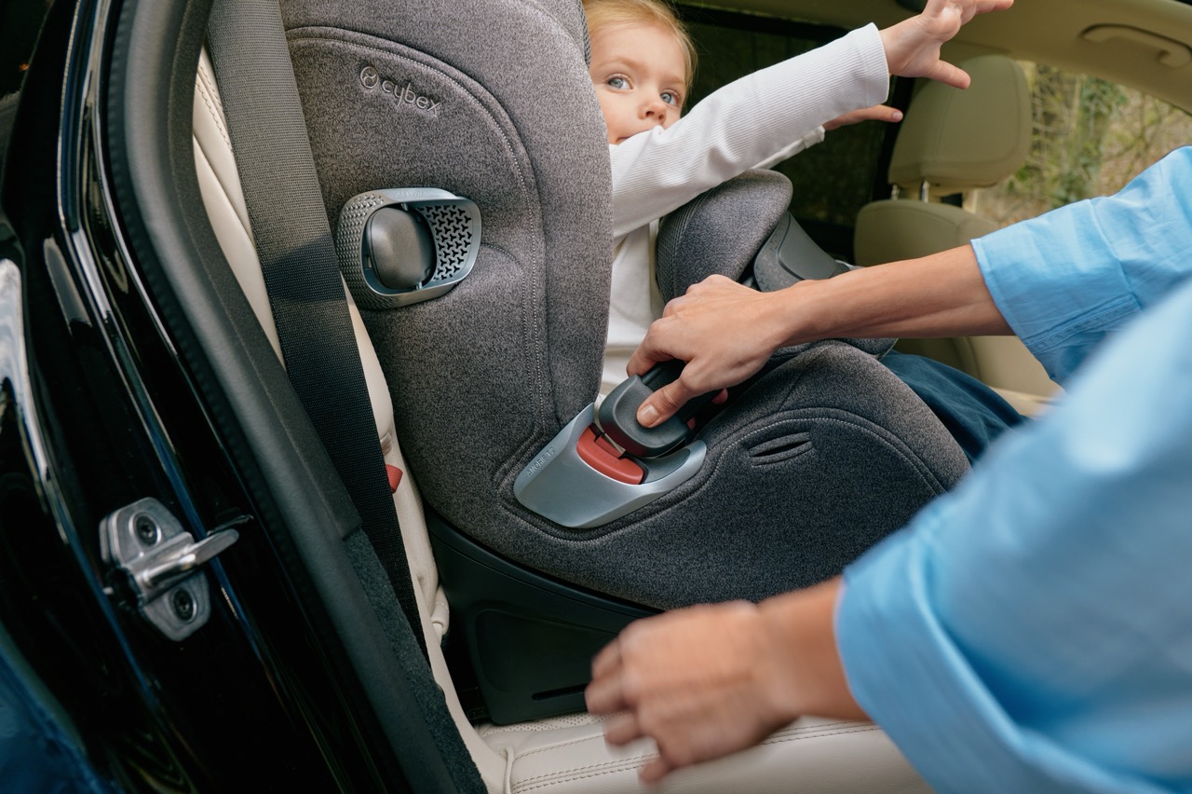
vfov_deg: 49.5
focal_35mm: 26
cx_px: 596
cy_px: 397
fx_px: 860
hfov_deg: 69.4
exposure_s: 1/125
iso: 320
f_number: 5.6
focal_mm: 26
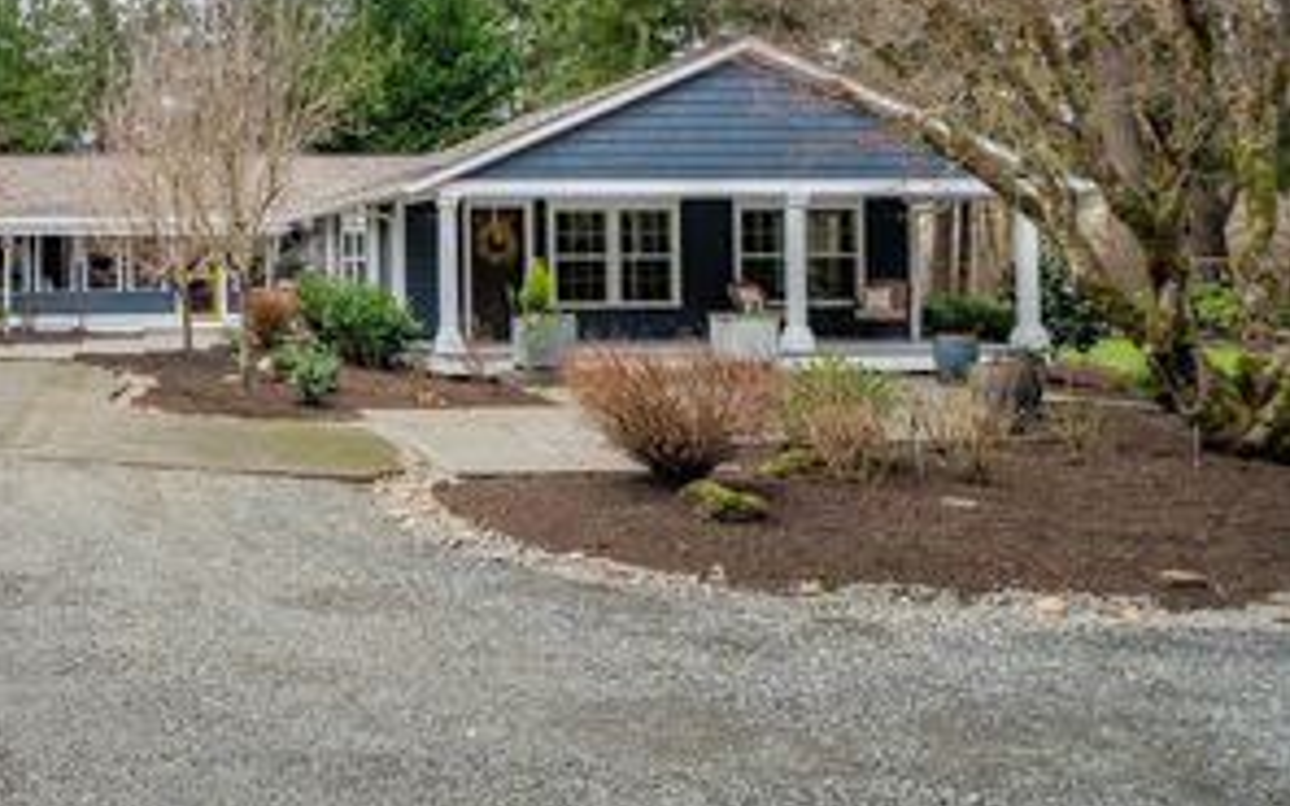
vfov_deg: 39.6
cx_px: 205
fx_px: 1090
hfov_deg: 55.5
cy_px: 216
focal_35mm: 31
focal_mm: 18
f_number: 6.3
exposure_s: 1/125
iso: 100
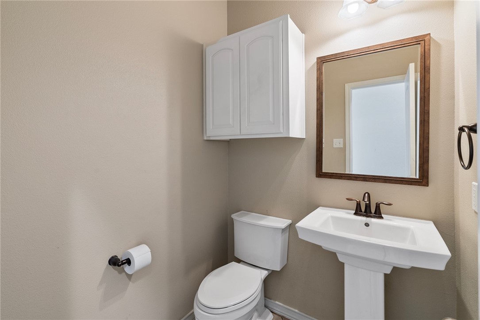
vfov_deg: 73.8
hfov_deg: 96.7
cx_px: 240
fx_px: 213
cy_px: 160
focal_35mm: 16
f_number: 9
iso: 640
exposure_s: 1.3
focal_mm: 16
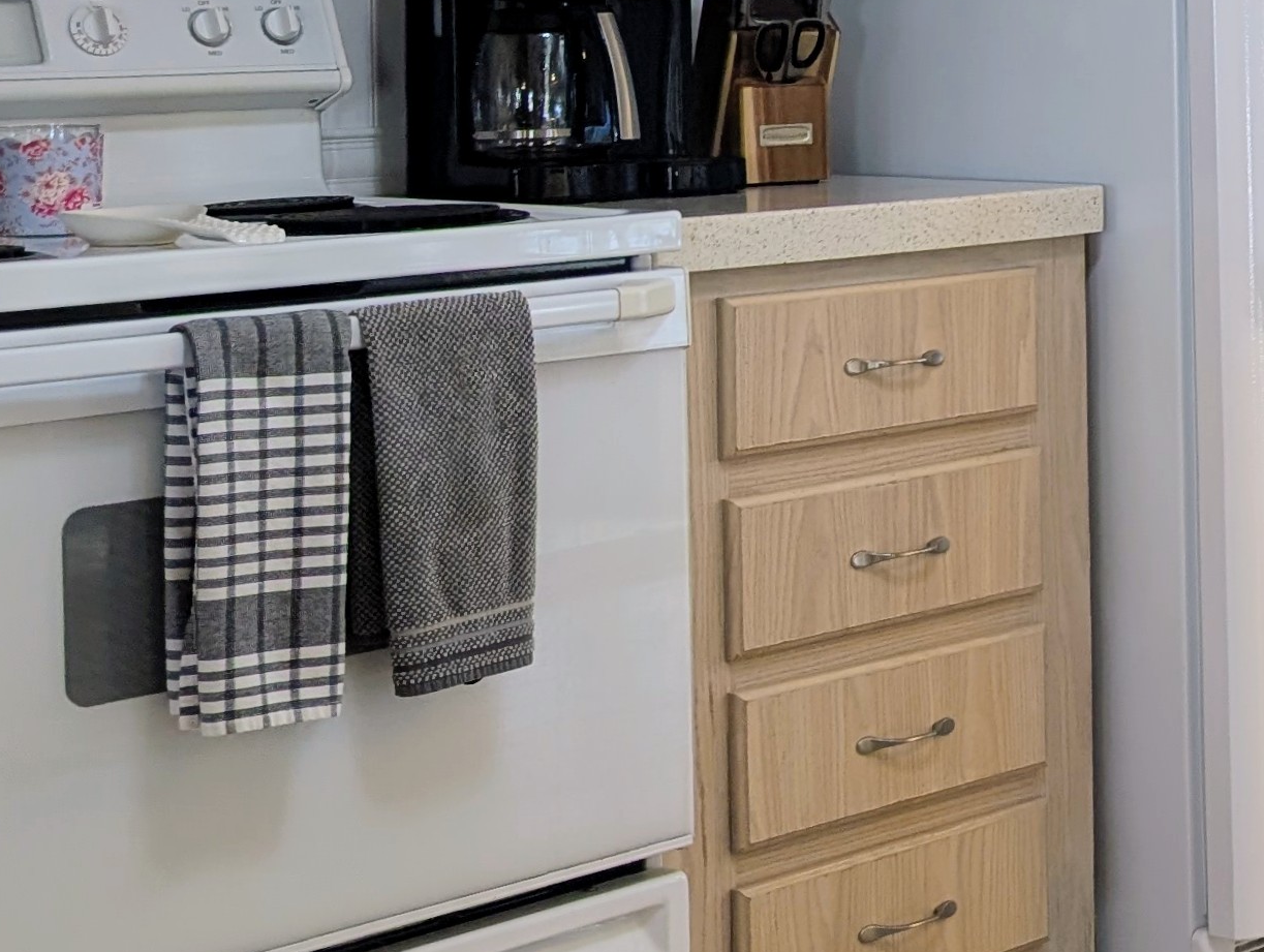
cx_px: 1920
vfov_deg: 18.8
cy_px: 63
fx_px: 2816
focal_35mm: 77
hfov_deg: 21.2
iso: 26
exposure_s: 1/122
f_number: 1.68
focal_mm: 6.9
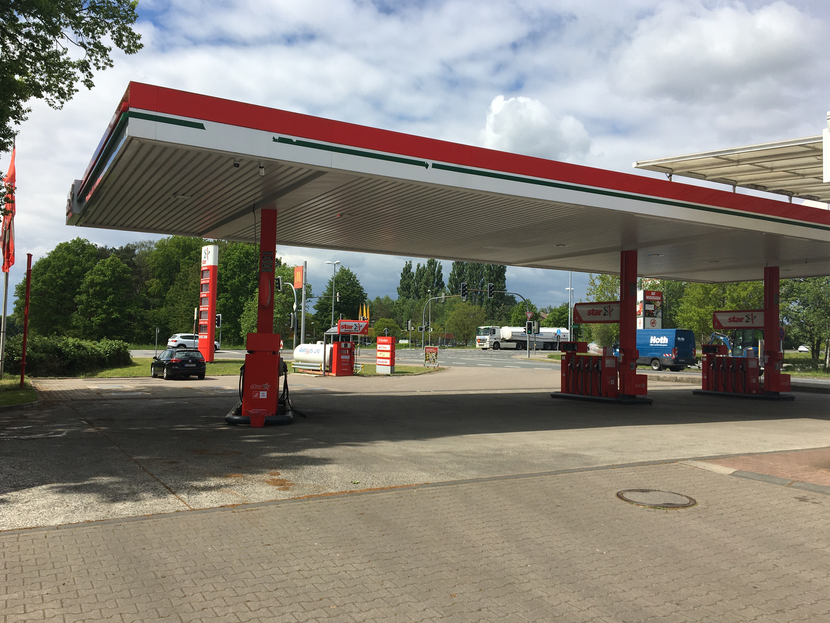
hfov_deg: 60.0
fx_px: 719
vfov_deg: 46.8
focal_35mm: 30
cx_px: 402
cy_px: 304
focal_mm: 4.15
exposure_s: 1/2404
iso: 25
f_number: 2.2
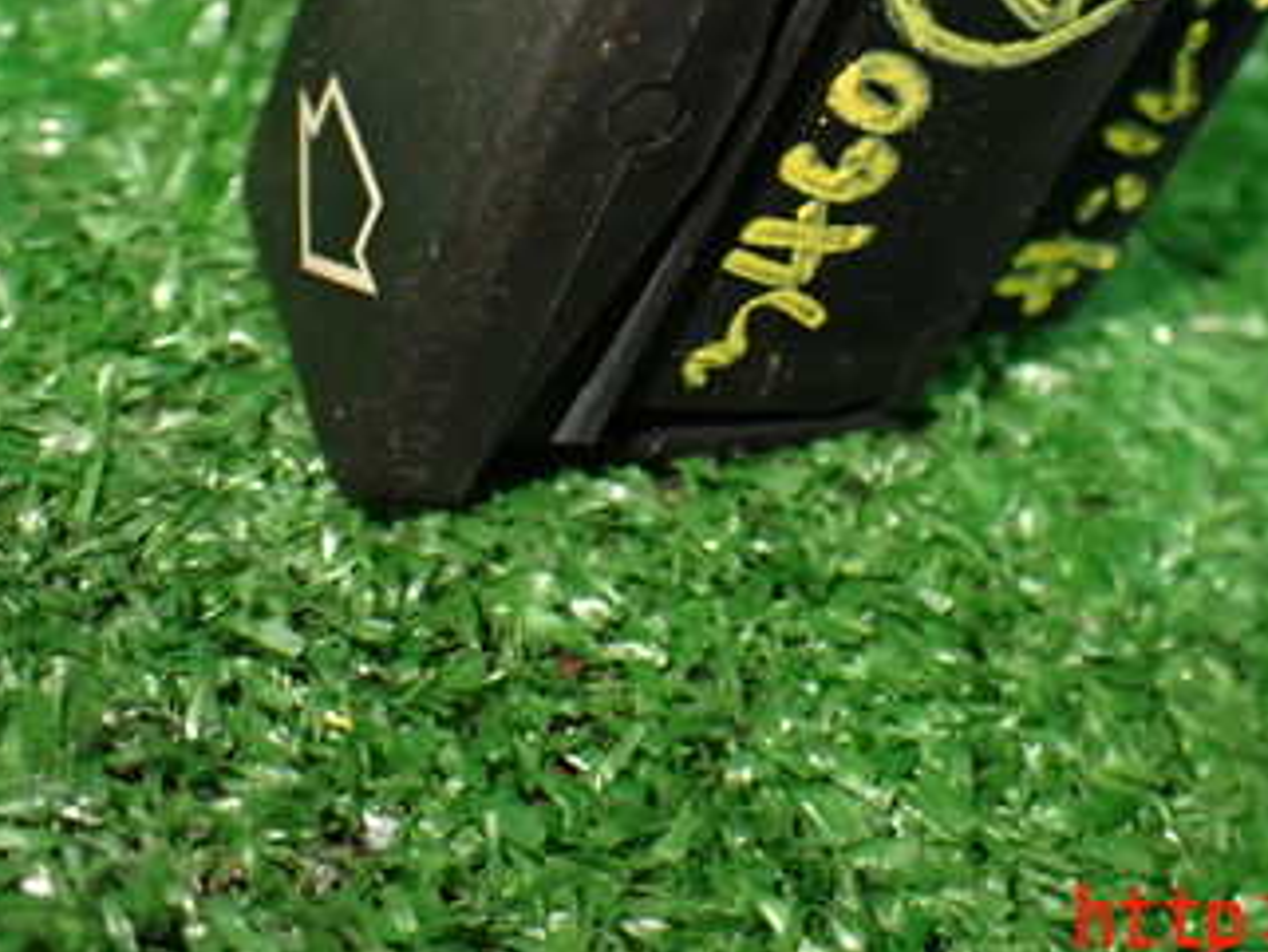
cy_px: 83
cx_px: 782
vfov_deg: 25.3
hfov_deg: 34.2
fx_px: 2052
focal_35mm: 56
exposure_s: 1/125
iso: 640
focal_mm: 5.4
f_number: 2.3
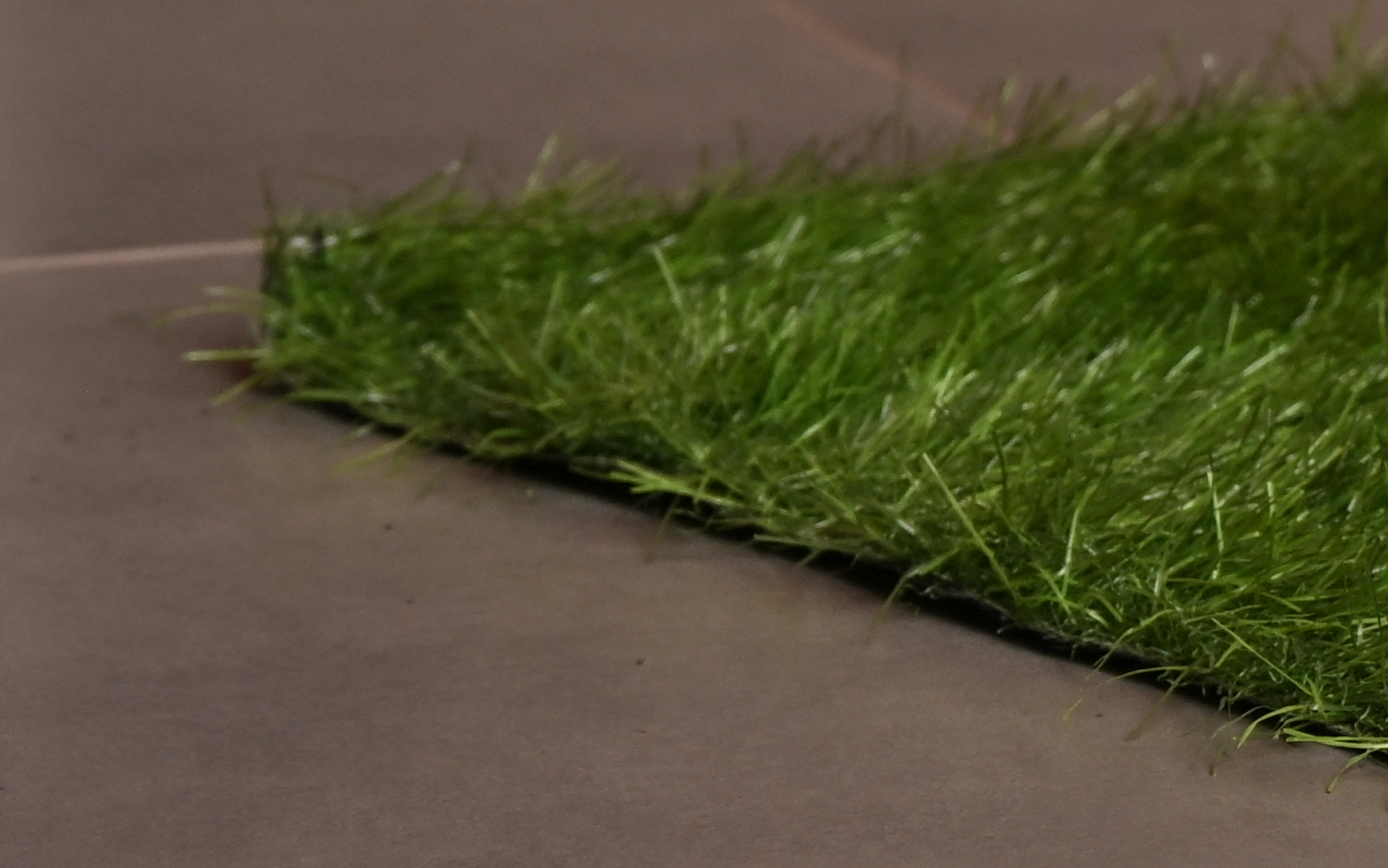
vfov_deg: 4.4
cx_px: 2274
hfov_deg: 6.9
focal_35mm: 298
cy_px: -29
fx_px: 11273
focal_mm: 73
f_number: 6
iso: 400
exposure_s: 1/250
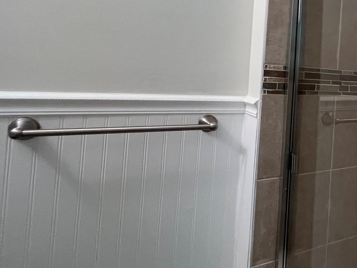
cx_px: 378
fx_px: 310
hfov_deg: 46.8
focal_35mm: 30
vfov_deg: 45.6
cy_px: 75
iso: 200
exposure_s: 1/60
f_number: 1.8
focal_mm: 1.57
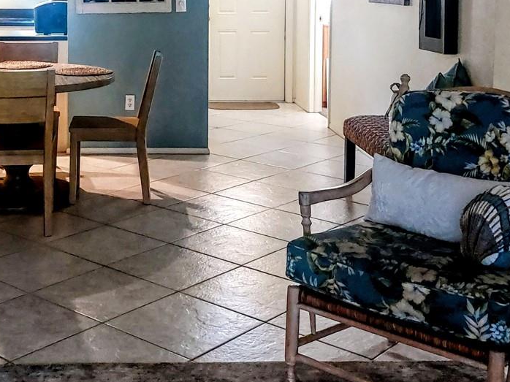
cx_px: 132
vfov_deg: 25.7
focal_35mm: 55
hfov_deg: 34.3
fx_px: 810
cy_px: 36
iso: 500
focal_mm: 5.23
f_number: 1.8
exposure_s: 1/30
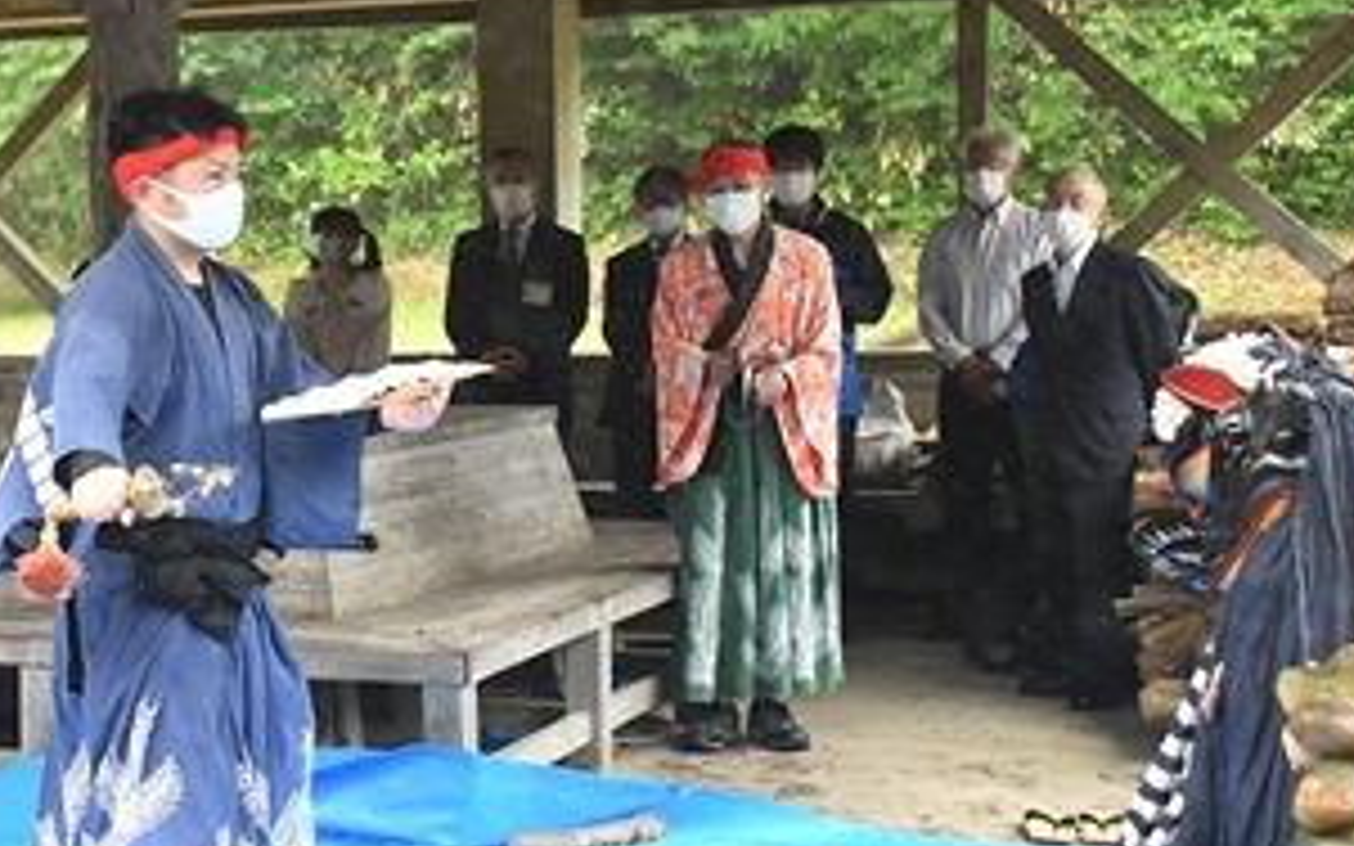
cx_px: 315
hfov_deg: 28.5
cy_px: 403
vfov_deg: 18.3
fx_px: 2619
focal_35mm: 71
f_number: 5
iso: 4500
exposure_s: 1/320
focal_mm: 28
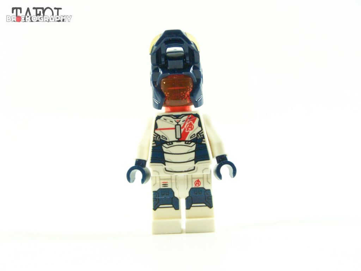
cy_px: 136
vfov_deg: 15.7
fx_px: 980
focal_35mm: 94
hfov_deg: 20.9
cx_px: 180
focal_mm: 15.6
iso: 400
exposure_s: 1/60
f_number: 3.6
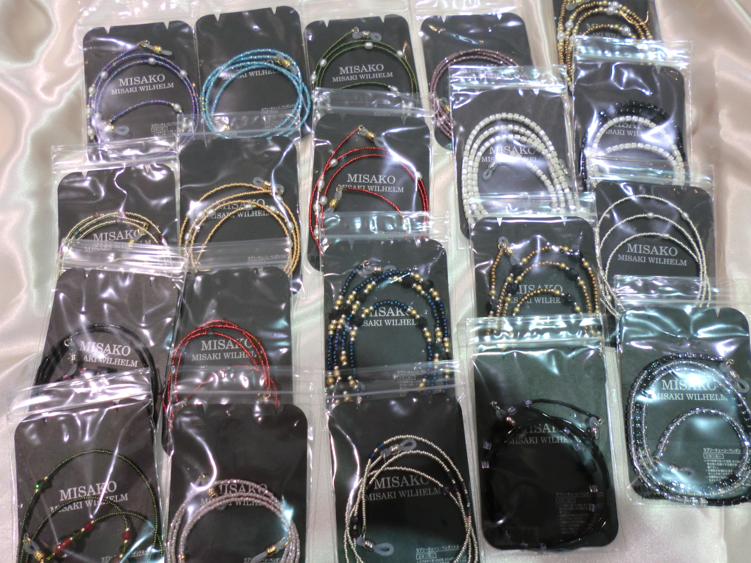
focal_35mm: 28
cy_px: 286
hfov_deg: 63.4
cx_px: 368
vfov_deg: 49.7
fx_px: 607
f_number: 3.2
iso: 100
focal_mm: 4.9
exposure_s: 1/60
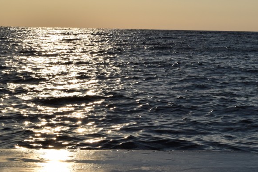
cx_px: 288
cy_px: 10
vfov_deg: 12.2
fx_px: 795
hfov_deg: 17.7
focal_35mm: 111
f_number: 14
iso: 200
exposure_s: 1/800
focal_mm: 32
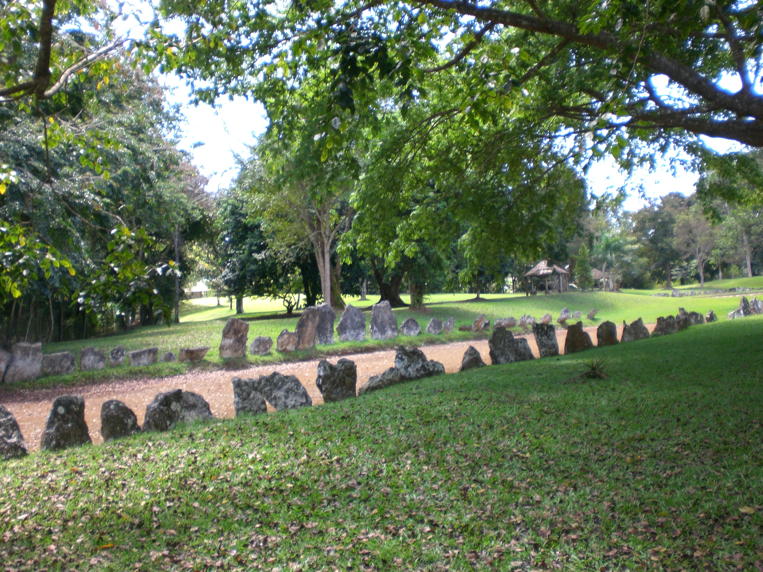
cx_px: 382
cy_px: 286
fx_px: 838
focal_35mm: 38
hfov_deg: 49.0
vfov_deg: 37.7
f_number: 3.1
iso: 100
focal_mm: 6.3
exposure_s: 1/200
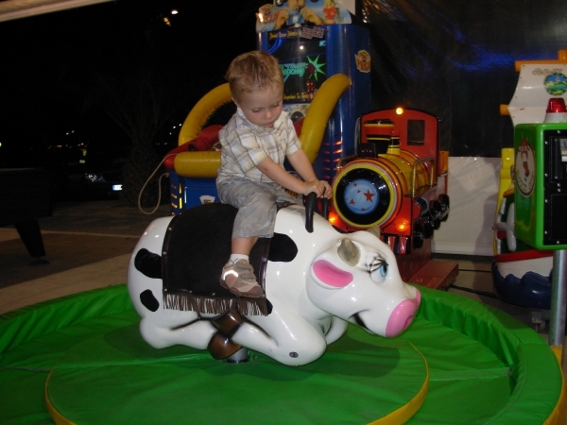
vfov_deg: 37.7
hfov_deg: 49.0
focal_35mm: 38
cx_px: 284
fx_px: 622
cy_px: 212
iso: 50
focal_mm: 6.3
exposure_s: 1/32
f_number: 2.9
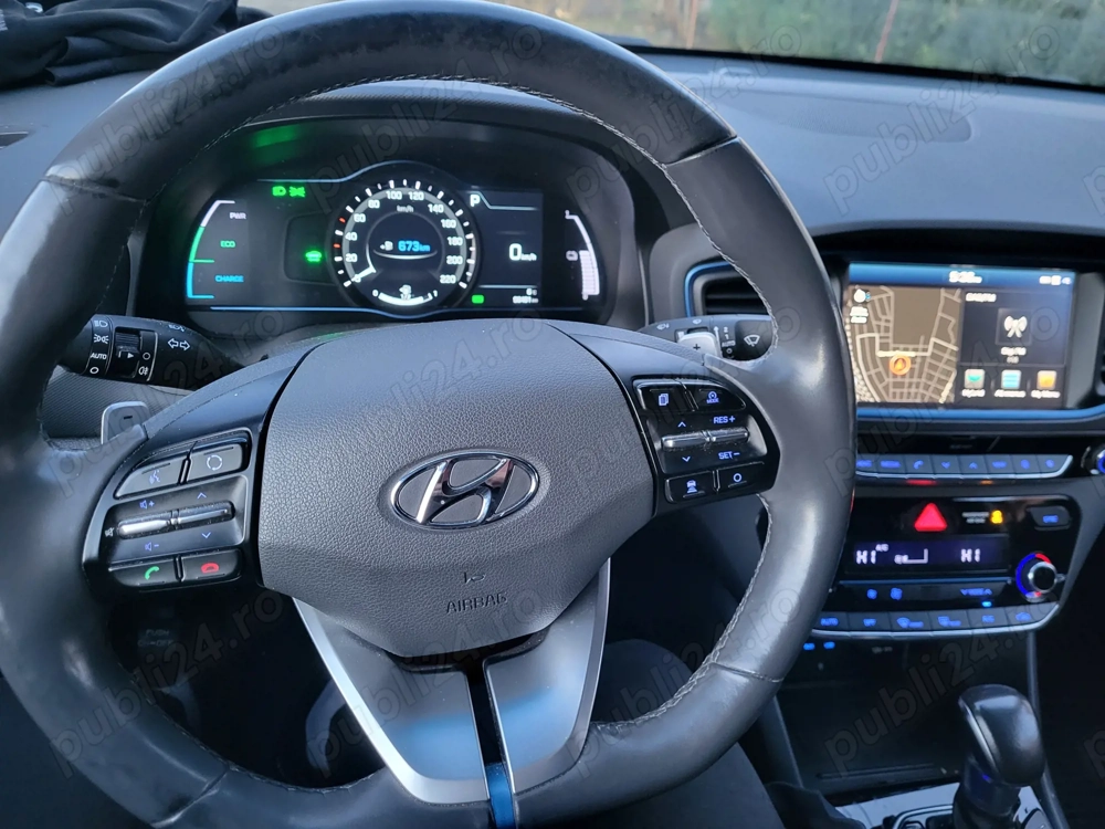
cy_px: 414
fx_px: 830
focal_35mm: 26
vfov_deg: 53.1
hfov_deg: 67.3
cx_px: 552
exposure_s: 1/25
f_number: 1.8
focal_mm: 5.4
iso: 640
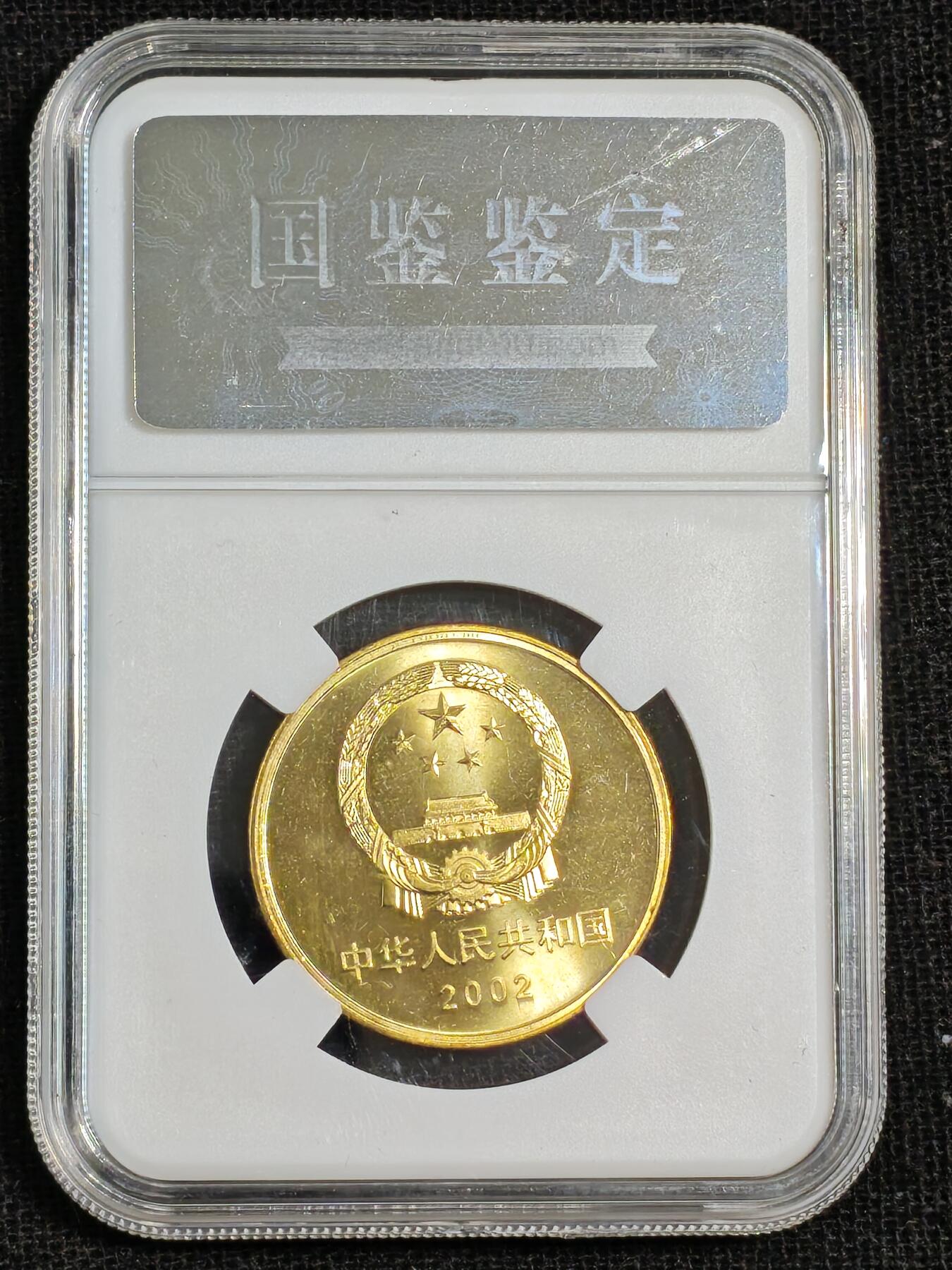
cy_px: 635
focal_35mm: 120
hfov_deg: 12.3
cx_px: 476
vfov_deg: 16.4
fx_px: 4400
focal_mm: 4.94
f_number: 1.5
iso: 50
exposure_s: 1/1173
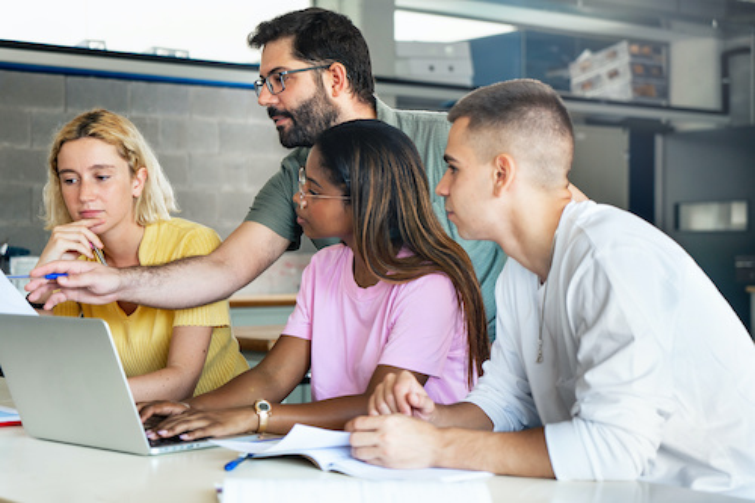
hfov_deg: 31.0
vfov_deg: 20.9
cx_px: 378
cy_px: 252
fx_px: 1363
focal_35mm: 65
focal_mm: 65
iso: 800
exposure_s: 1/160
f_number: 4
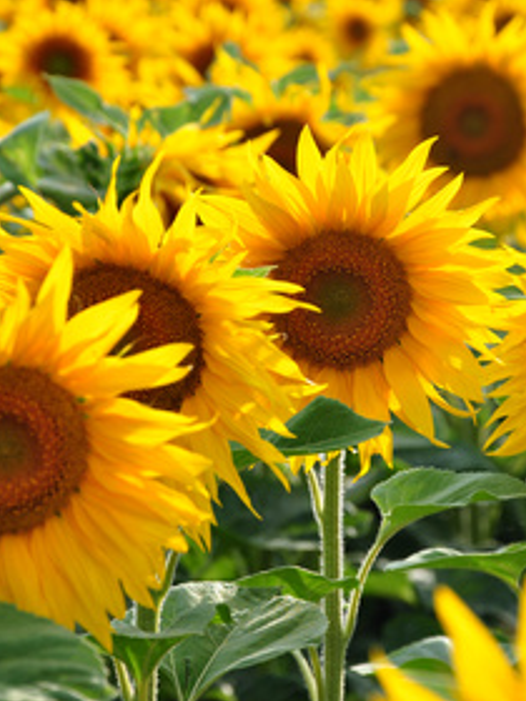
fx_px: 4654
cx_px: 319
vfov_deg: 8.6
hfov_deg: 6.5
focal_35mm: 230
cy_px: 350
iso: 200
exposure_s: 1/320
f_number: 9
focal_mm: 105
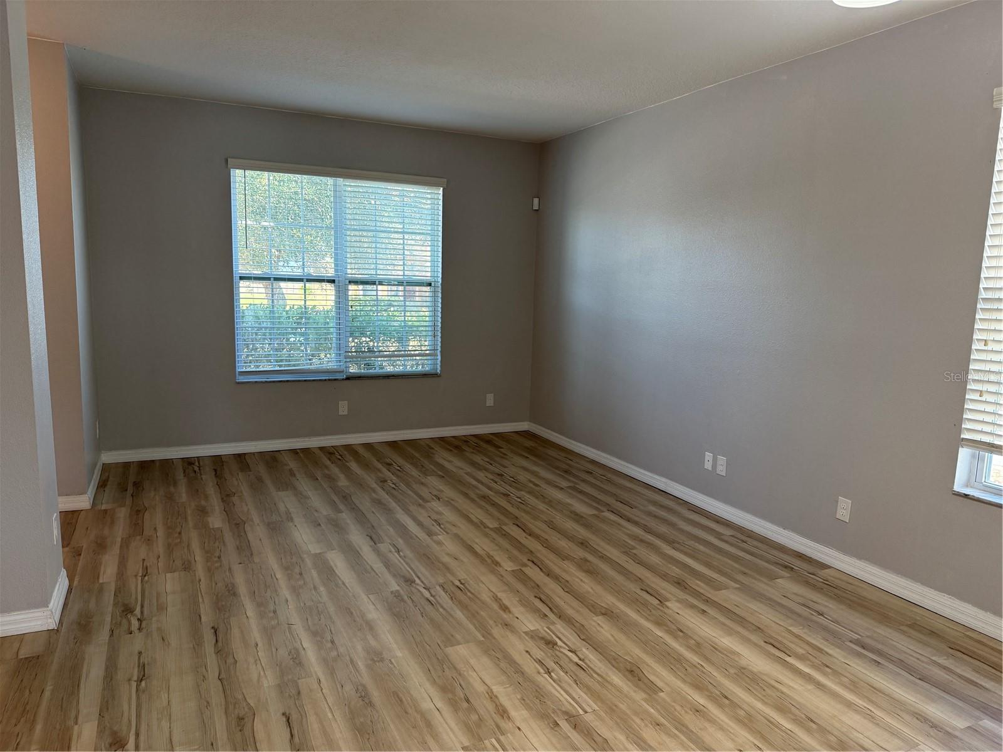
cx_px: 502
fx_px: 695
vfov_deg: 56.8
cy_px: 376
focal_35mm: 24
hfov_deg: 71.6
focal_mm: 6.76
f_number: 1.78
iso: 200
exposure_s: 1/183
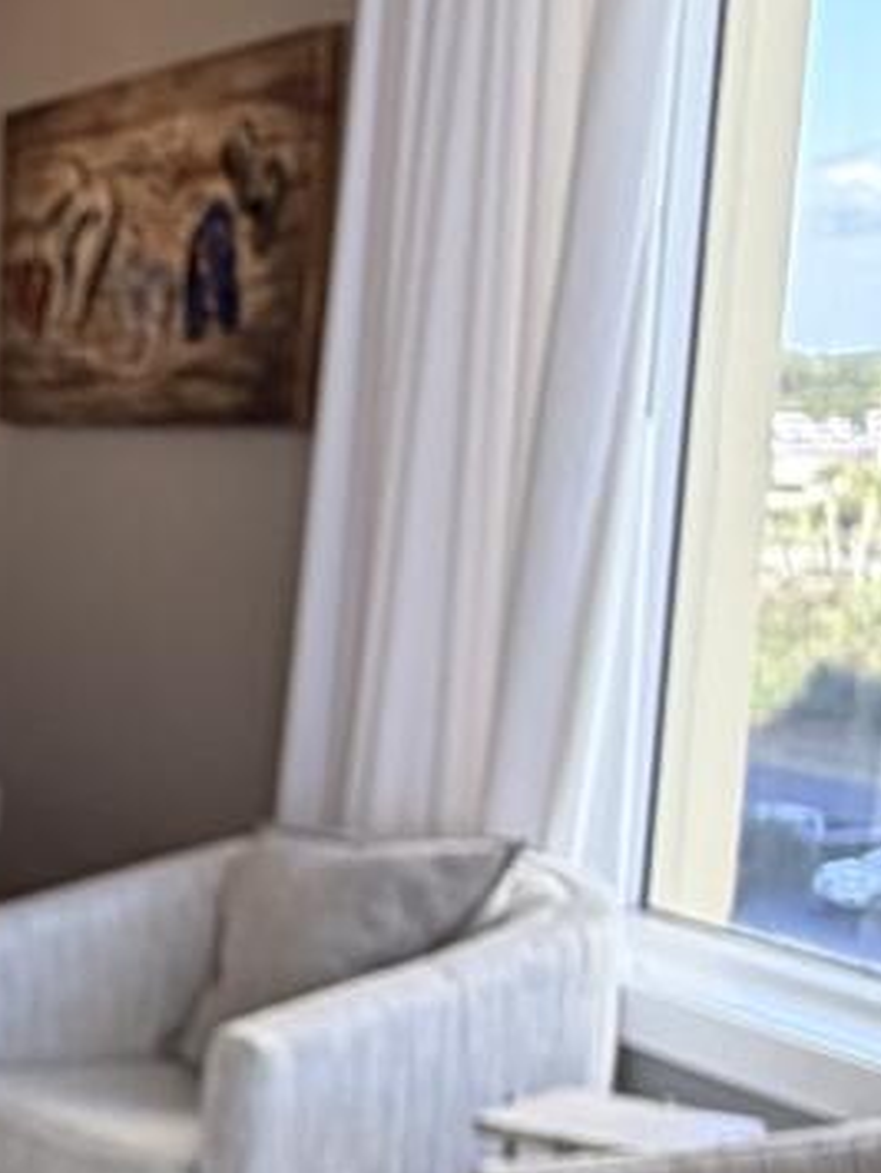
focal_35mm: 79
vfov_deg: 24.4
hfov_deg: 14.6
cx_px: -1007
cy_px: 895
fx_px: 2678
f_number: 2.2
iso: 100
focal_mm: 2.22
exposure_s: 1/120
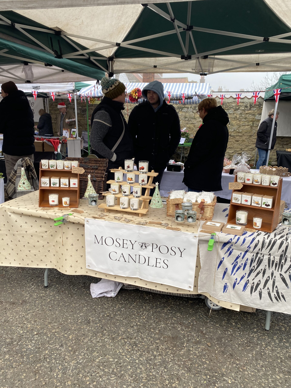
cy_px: 194
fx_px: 291
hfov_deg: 53.1
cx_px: 146
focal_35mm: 26
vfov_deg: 67.3
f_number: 1.8
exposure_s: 1/122
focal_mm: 4.25
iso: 32
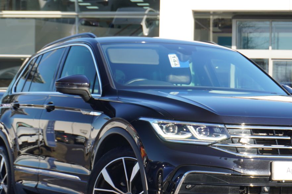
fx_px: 972
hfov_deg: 17.1
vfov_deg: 11.4
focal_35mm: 120
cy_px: 107
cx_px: 164
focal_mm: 44
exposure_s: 1/100
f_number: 6.3
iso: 100
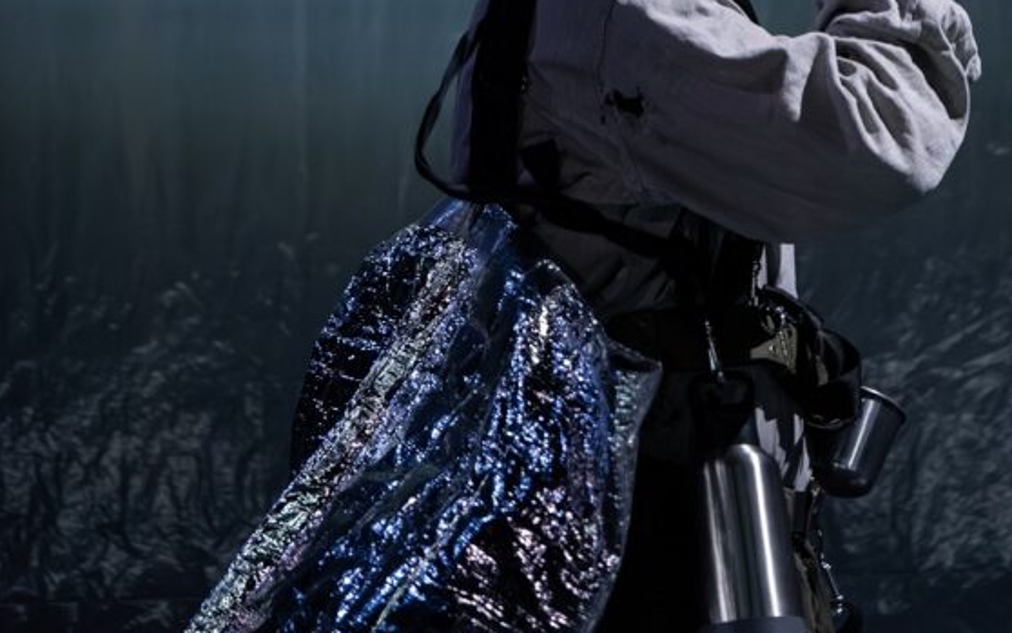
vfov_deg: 4.8
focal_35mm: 274
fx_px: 7559
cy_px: -369
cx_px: 622
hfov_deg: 7.7
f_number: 2.8
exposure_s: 1/100
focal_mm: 125
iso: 4000
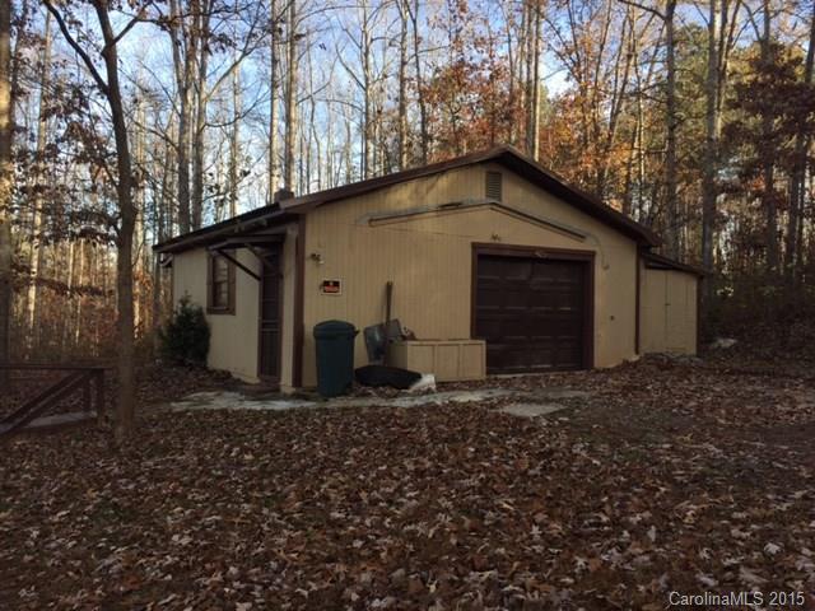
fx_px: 683
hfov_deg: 61.7
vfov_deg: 48.2
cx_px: 408
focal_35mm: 29
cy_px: 306
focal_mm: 4.15
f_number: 2.2
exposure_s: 1/329
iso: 32
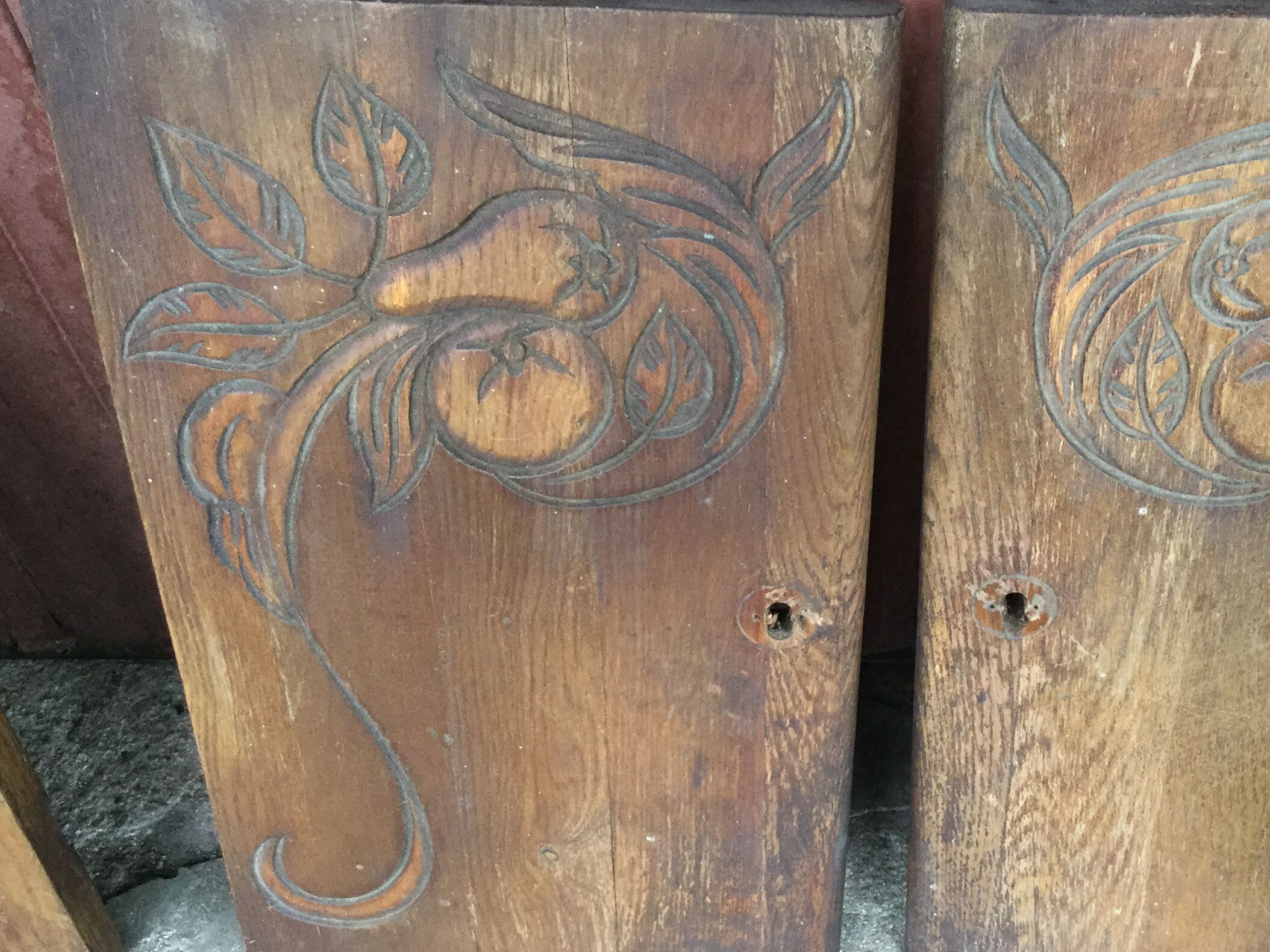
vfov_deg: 30.2
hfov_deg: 39.3
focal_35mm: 48
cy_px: 521
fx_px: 1761
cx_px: 829
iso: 125
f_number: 2.4
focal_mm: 3.3
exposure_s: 1/33
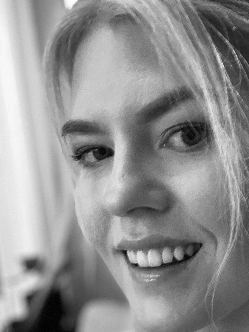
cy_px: 284
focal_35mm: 54
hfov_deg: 26.6
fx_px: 518
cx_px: 190
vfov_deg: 34.0
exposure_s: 1/25
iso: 400
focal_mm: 2.71
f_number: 2.2
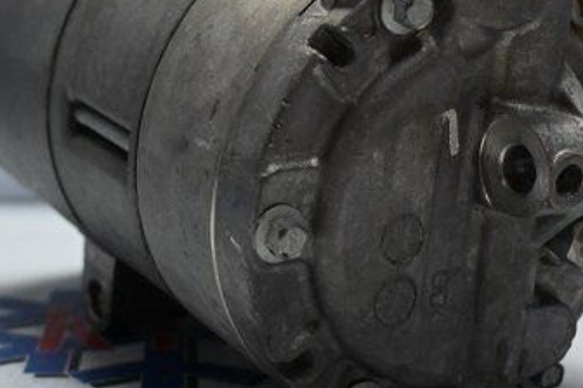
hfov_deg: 22.8
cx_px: 274
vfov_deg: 15.1
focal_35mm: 89
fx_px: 1444
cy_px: 29
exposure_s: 1/125
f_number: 4.2
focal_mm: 25
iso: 900
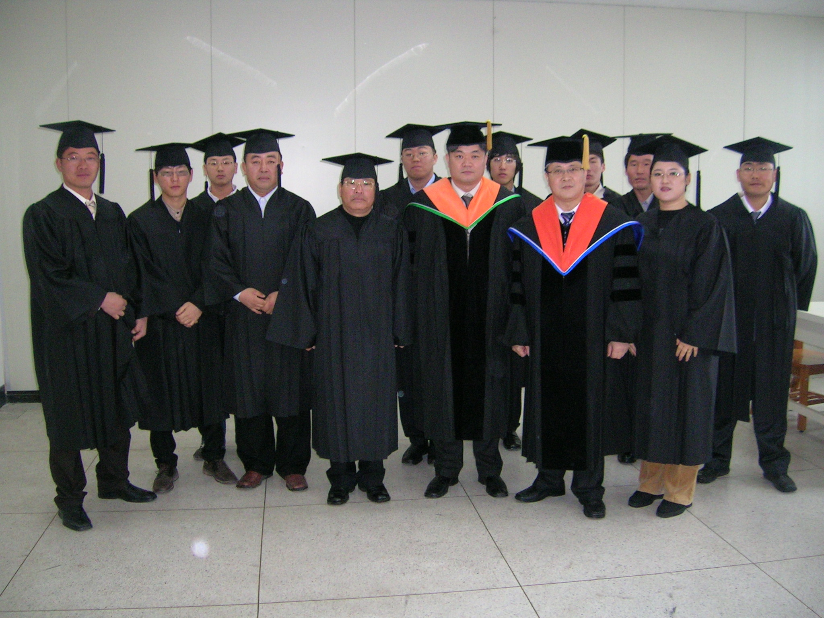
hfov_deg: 52.6
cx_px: 412
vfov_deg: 40.7
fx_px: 833
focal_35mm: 35
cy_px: 309
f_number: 2.8
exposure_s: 1/60.1
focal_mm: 5.4
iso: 200
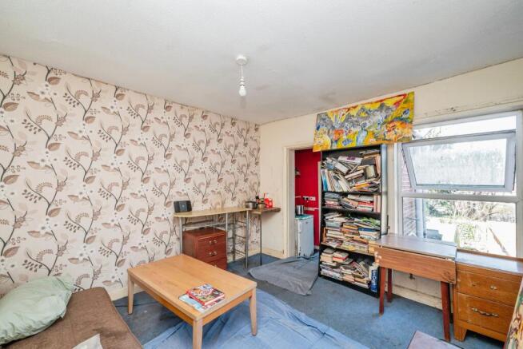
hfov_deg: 104.2
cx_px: 262
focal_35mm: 14
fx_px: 204
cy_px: 174
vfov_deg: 81.3
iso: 400
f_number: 8
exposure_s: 1/25
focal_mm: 14
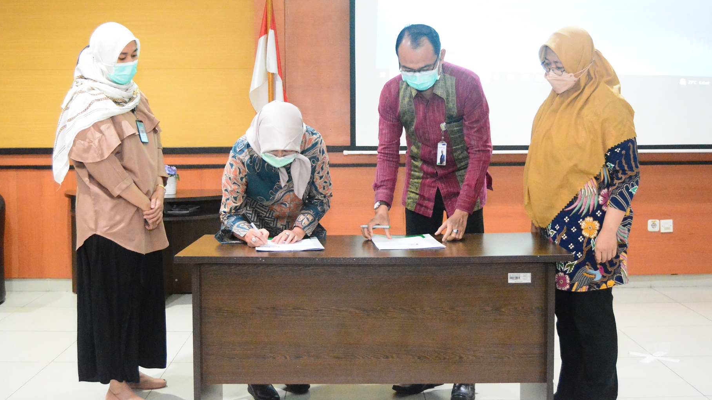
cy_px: 151
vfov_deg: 26.4
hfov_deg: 45.5
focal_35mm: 45
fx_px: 849
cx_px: 339
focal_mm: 26
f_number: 4
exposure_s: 1/60
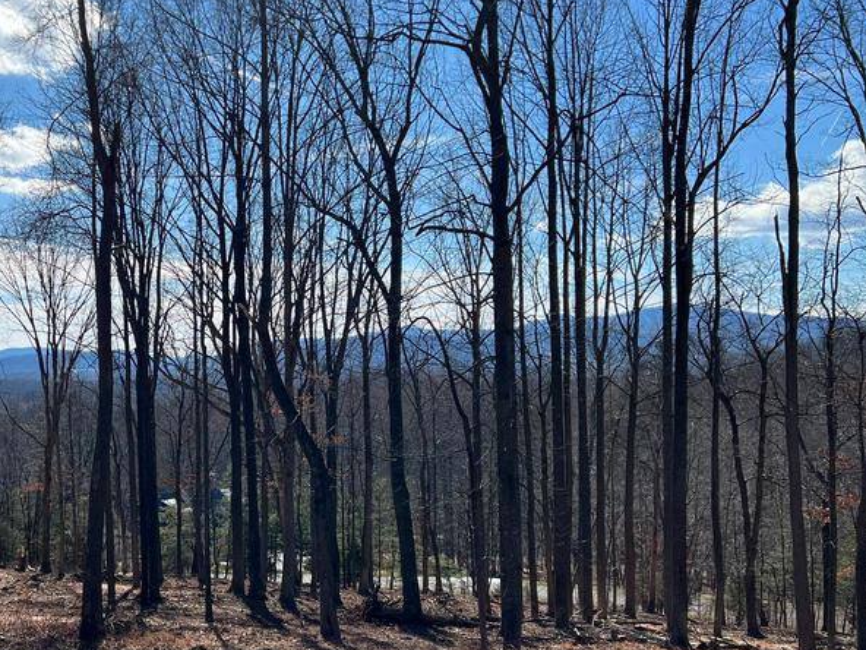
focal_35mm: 45
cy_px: 385
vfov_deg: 32.1
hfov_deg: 41.0
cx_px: 233
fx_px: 1126
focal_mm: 5.7
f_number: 1.5
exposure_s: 1/4831
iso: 50
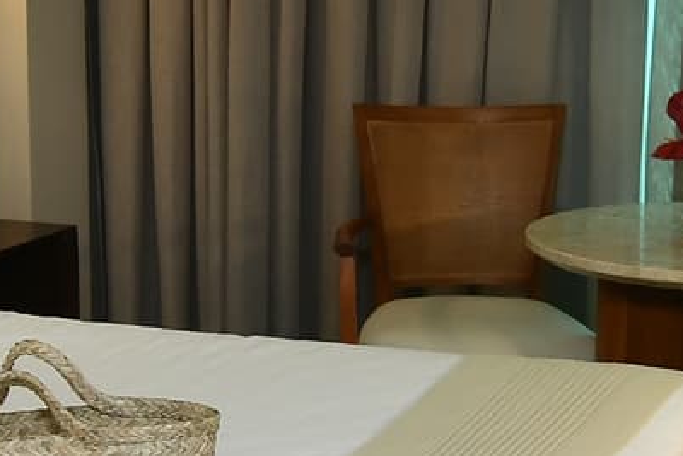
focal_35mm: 105
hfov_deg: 19.4
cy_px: 291
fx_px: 1993
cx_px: 408
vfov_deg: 13.0
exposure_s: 1/60
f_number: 3.2
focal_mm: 14
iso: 320
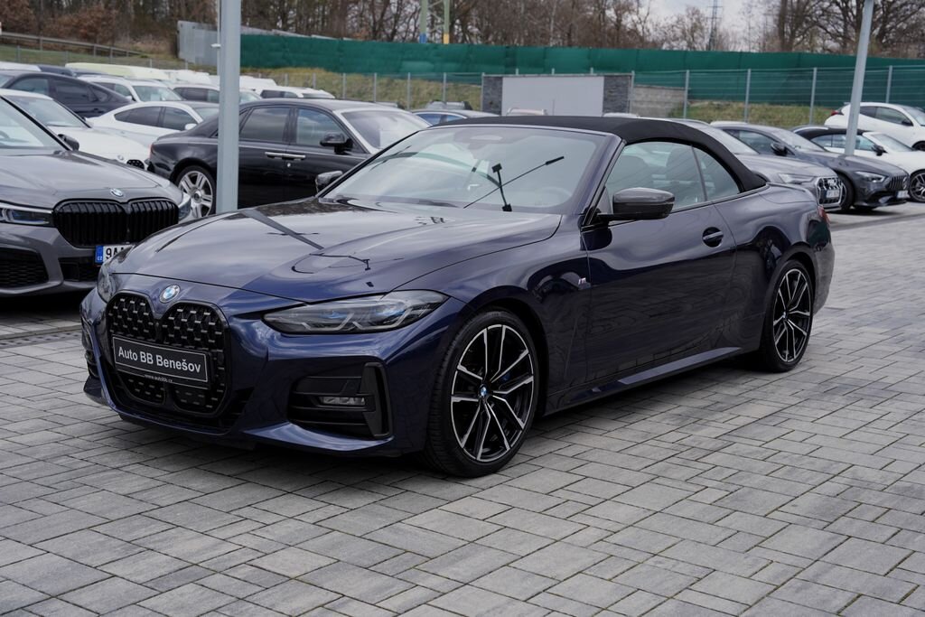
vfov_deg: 28.7
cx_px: 462
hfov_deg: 41.9
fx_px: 1208
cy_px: 308
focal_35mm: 47
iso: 100
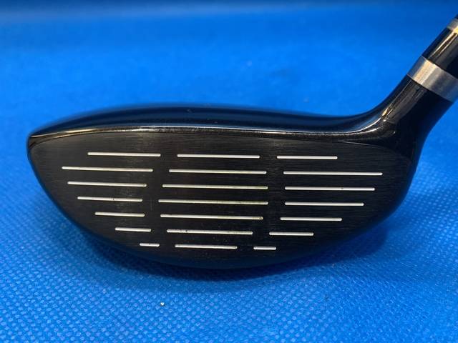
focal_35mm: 26
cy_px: 172
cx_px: 229
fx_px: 344
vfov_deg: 53.1
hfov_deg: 67.3
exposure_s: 1/60
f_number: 1.8
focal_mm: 4.25
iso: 125
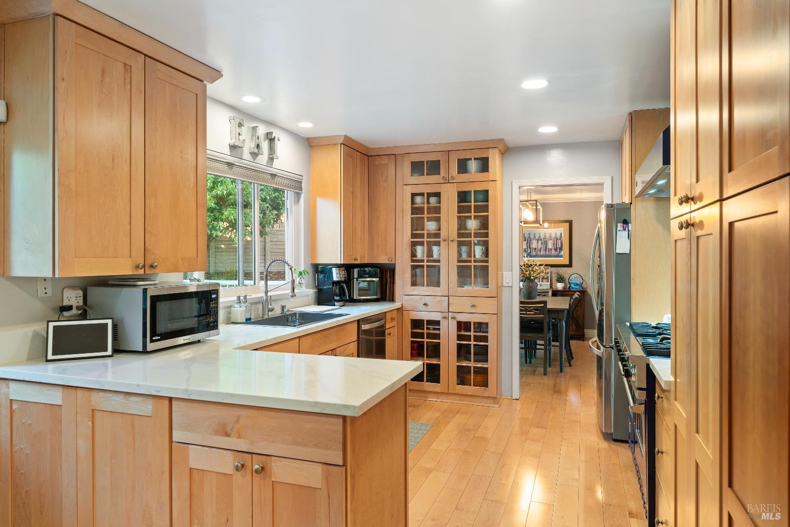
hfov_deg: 73.7
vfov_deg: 53.1
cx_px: 395
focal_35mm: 24
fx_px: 527
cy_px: 264
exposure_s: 1/2
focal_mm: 24
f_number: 7.1
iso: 100
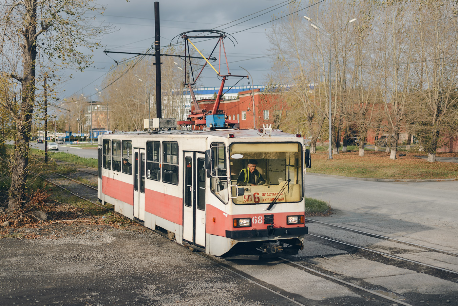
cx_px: 229
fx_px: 636
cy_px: 153
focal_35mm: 50
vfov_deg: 27.0
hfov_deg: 39.6
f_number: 2
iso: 100
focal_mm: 50
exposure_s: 1/1000
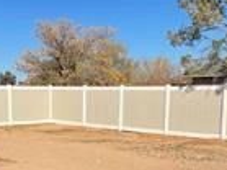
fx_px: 419
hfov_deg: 30.0
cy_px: 144
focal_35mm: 64
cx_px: 73
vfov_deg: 22.5
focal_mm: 4.2
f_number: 1.6
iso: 32
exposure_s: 1/6494
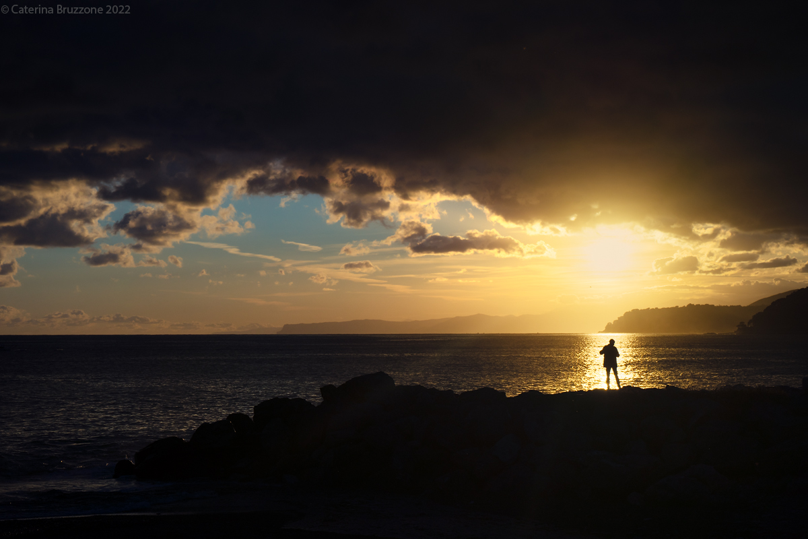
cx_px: 404
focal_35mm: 70
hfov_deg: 28.8
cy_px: 270
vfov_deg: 19.5
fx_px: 1571
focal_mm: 70
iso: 100
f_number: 8
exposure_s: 1/2000
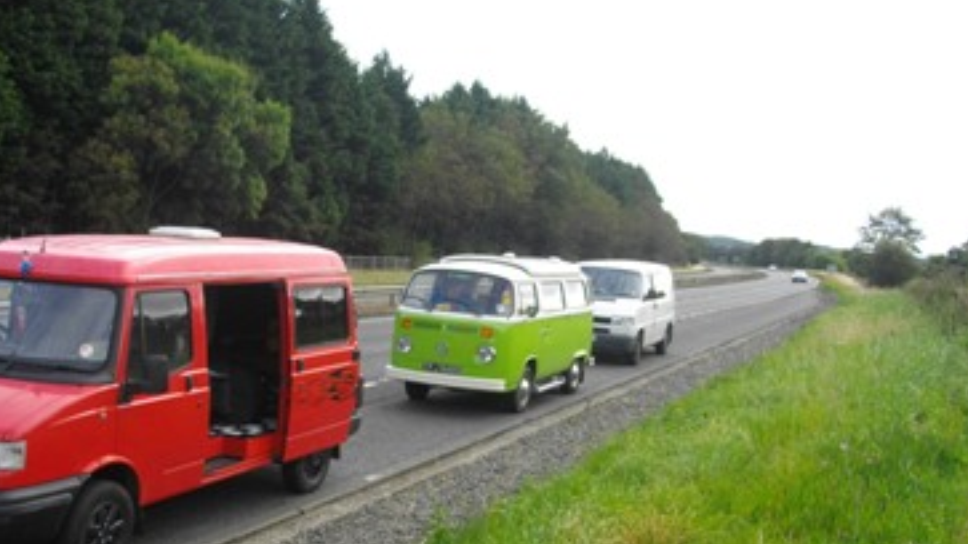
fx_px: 1103
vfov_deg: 27.5
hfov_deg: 47.2
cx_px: 411
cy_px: 368
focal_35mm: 43
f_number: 2.9
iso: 100
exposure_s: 1/400
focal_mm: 5.7
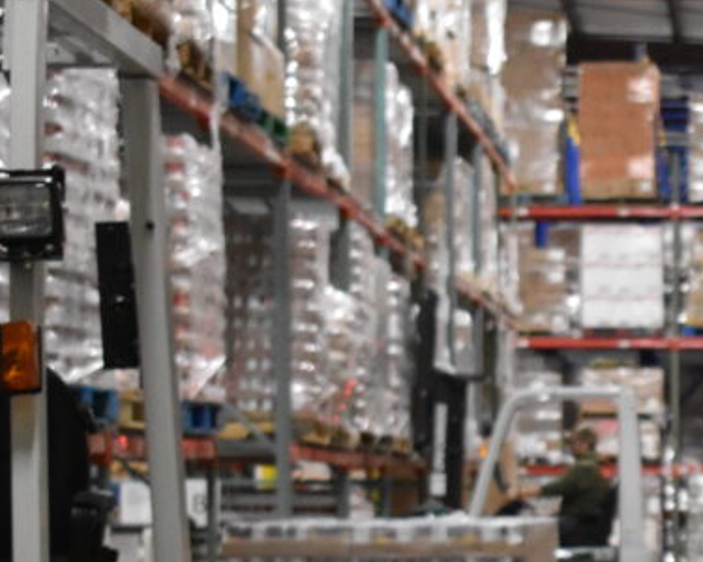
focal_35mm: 153
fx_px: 3183
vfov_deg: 10.0
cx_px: 954
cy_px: 564
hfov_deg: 12.2
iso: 3600
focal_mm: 34
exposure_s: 1/60
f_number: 4.5
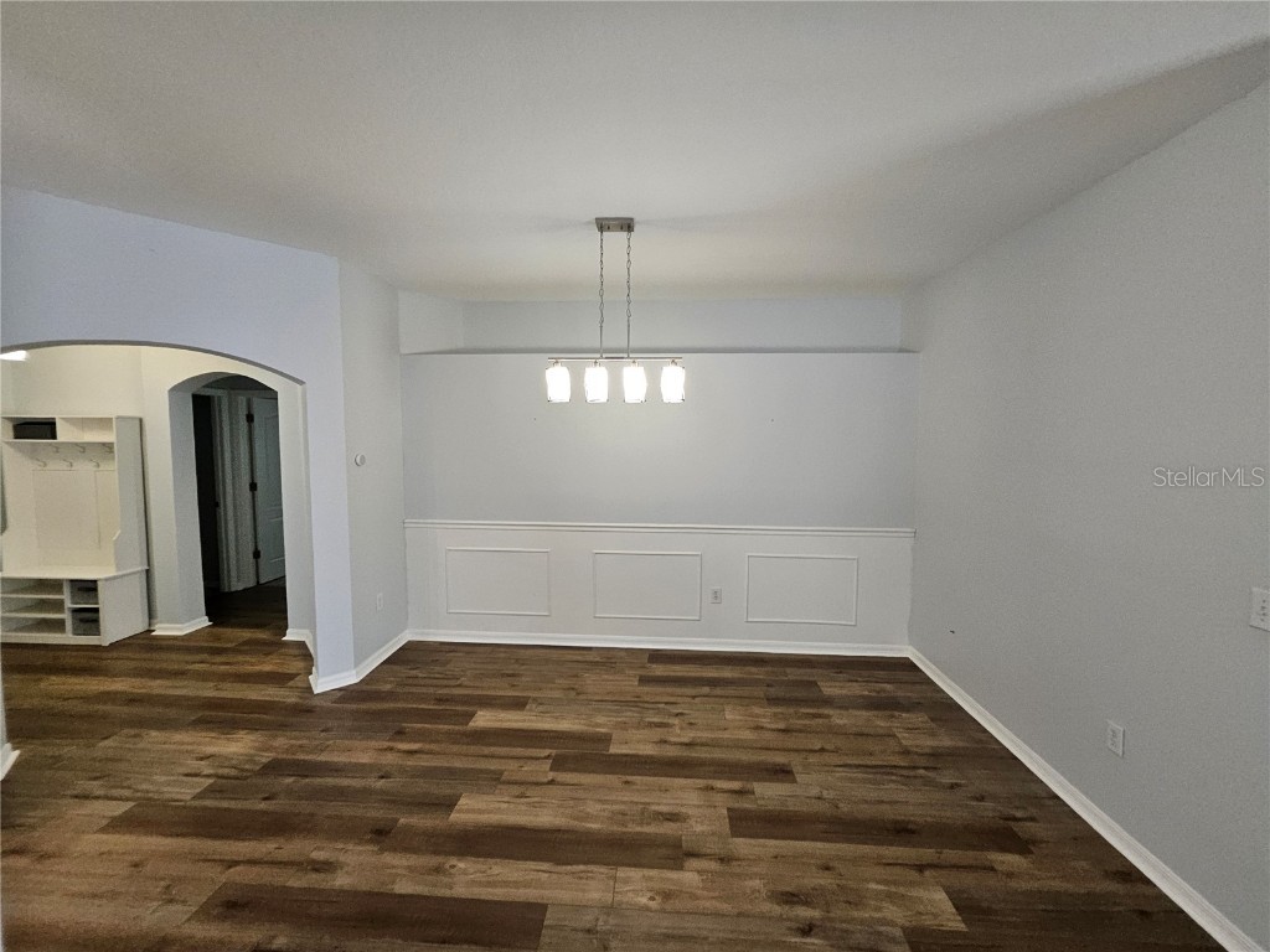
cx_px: 635
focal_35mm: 13
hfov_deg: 106.2
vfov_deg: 89.9
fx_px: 477
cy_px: 476
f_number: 2.2
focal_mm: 1.7
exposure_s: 1/60
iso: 250
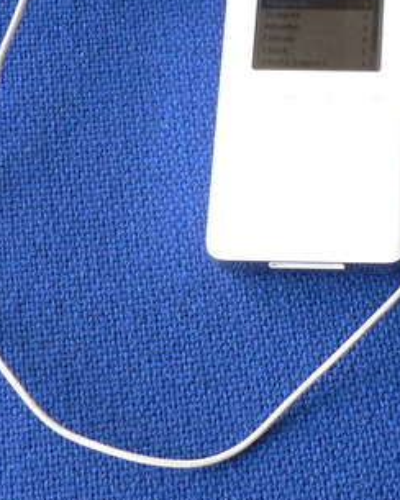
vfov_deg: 15.9
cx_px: 441
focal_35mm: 121
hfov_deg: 12.5
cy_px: 157
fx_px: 1791
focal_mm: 9.9
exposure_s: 1/15
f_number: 3.2
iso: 200
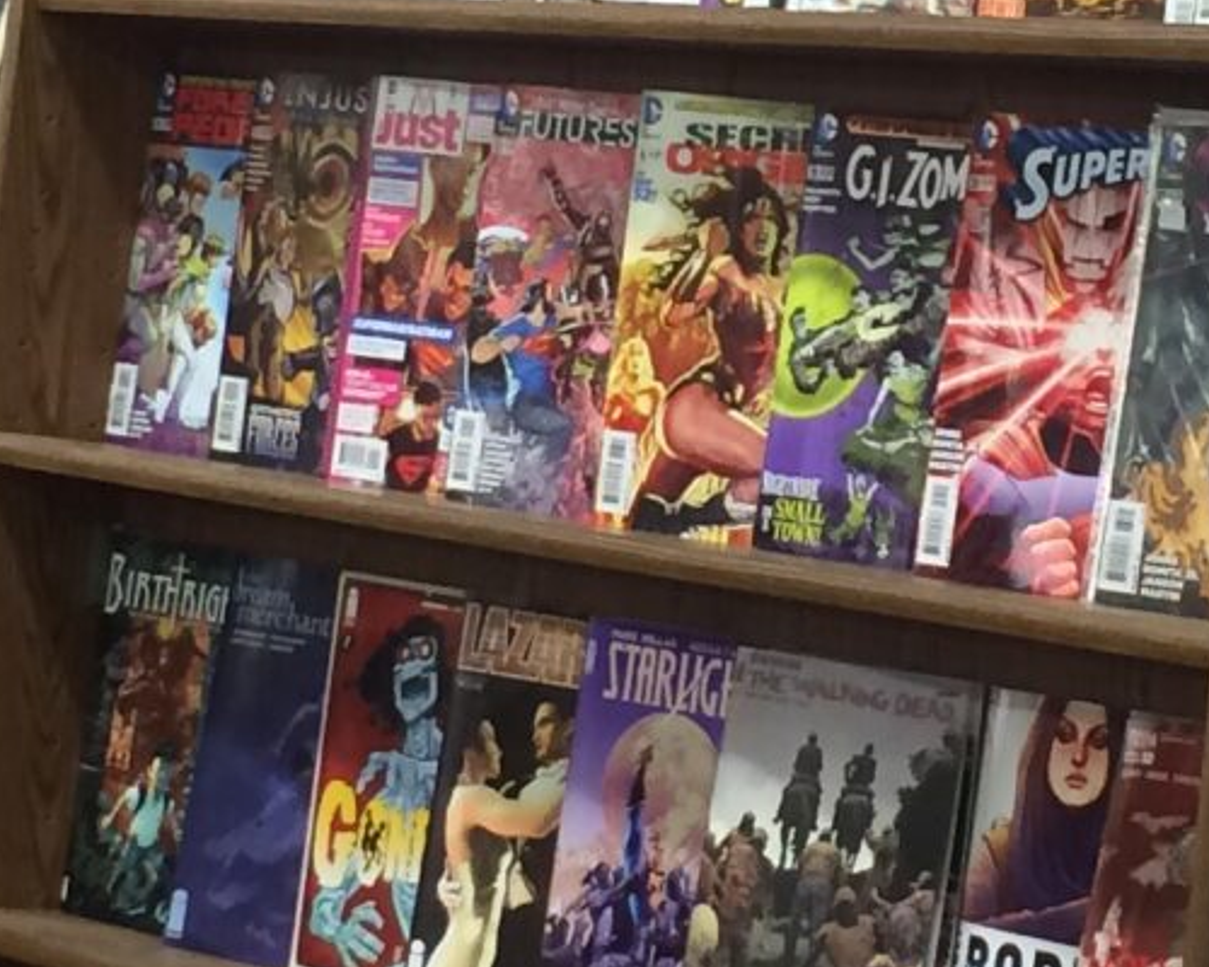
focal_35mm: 150
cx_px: 912
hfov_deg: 12.8
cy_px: 172
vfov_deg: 10.3
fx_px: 5367
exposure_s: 1/30
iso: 64
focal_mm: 4.12
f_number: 2.2
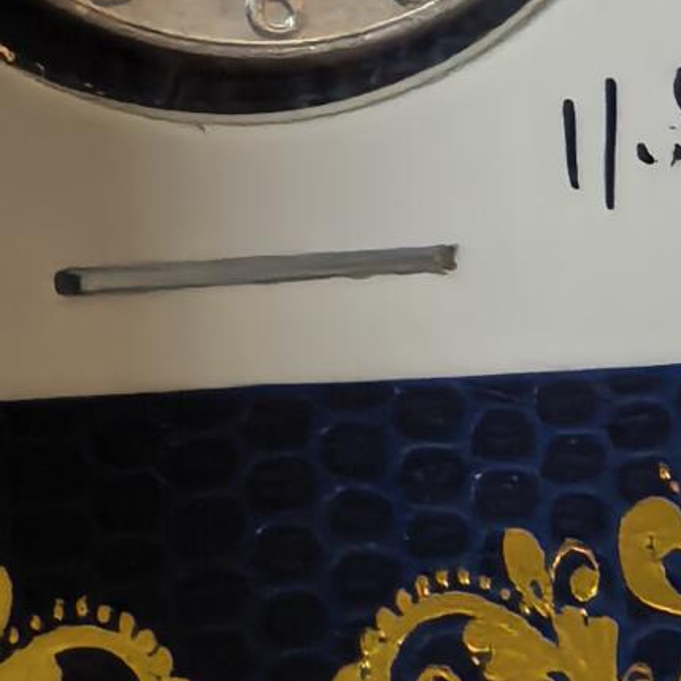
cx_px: 157
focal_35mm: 89
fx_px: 1981
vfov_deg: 16.8
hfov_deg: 19.3
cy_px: -470
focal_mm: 1.68
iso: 320
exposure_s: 1/33.3
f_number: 2.2
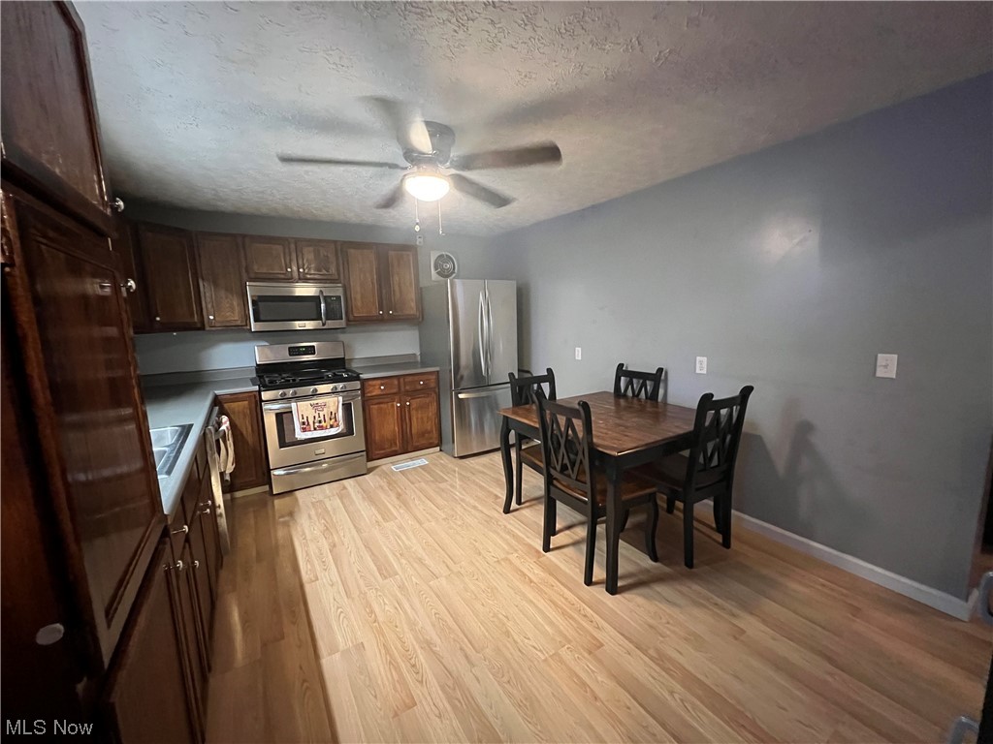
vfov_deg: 89.9
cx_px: 496
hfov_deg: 106.2
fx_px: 373
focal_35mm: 13
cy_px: 372
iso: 1250
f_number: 1.8
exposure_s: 1/40
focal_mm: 1.57
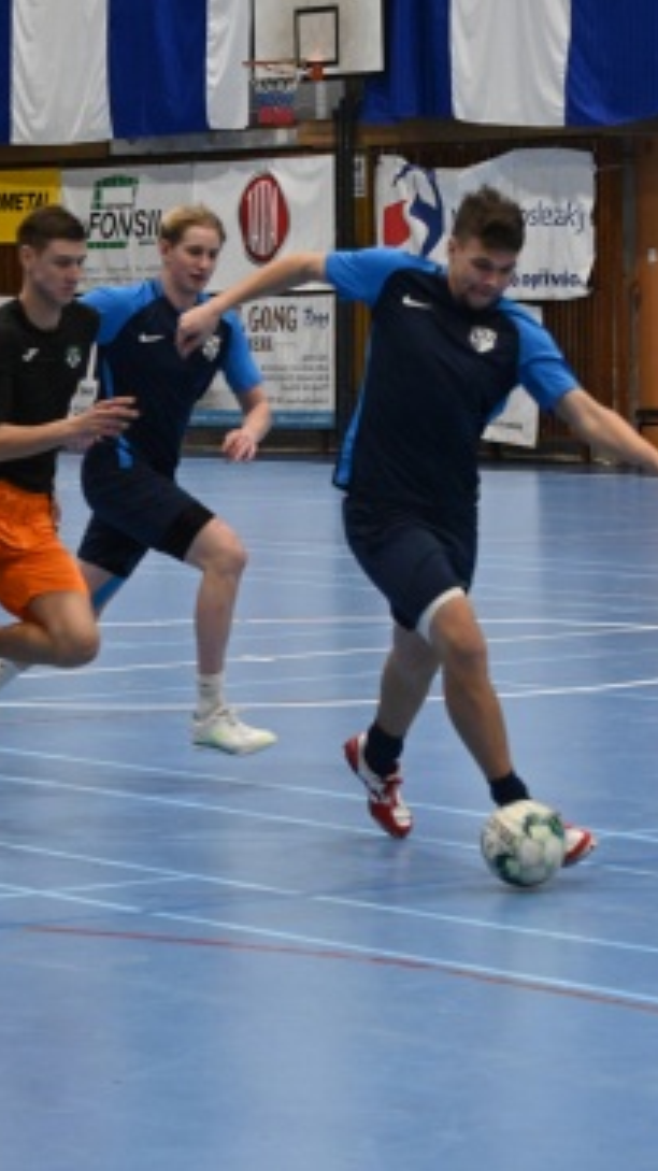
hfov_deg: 7.7
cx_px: 135
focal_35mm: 157
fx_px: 4873
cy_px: 582
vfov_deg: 13.7
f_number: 8
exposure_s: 1/400
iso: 2500
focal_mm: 66
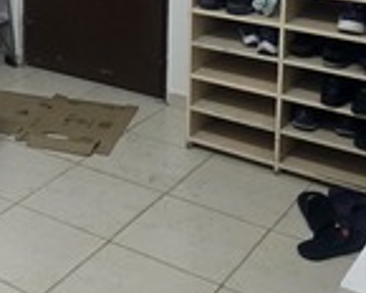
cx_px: -1
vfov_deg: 20.3
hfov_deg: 25.4
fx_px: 769
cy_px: -47
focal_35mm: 71
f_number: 1.7
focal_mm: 6.3
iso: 800
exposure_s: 1/120
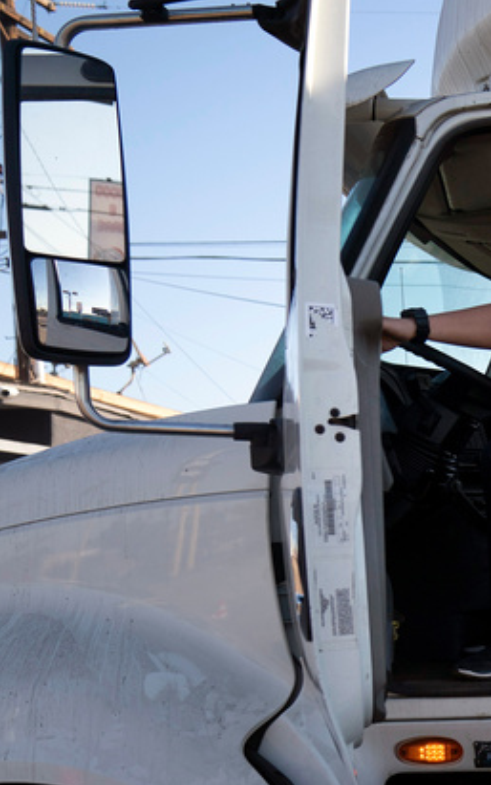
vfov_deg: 32.8
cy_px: 589
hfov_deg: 18.1
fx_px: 1306
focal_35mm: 61
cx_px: 808
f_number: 3.2
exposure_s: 1/2500
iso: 320
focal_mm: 24
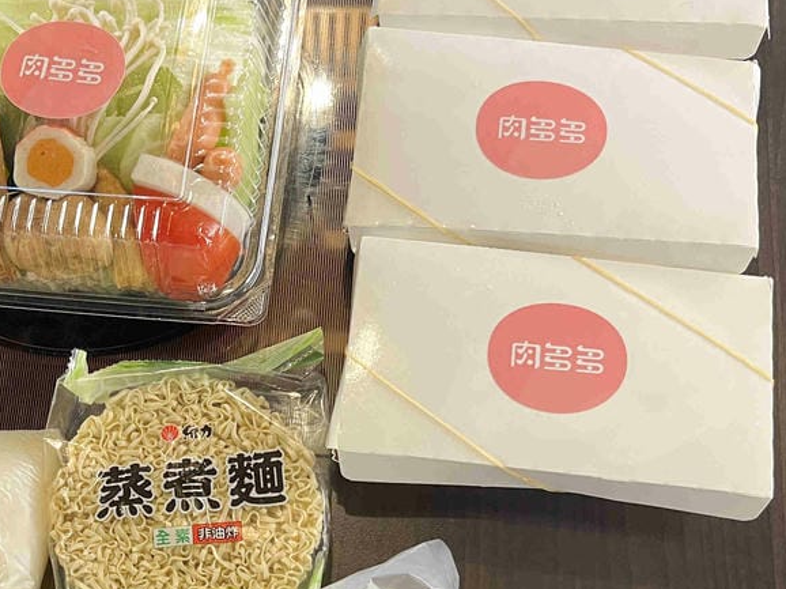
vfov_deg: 26.7
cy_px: 426
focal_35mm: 54
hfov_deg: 34.6
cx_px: 171
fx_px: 1226
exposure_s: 1/60
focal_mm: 5.7
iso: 125
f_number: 1.5
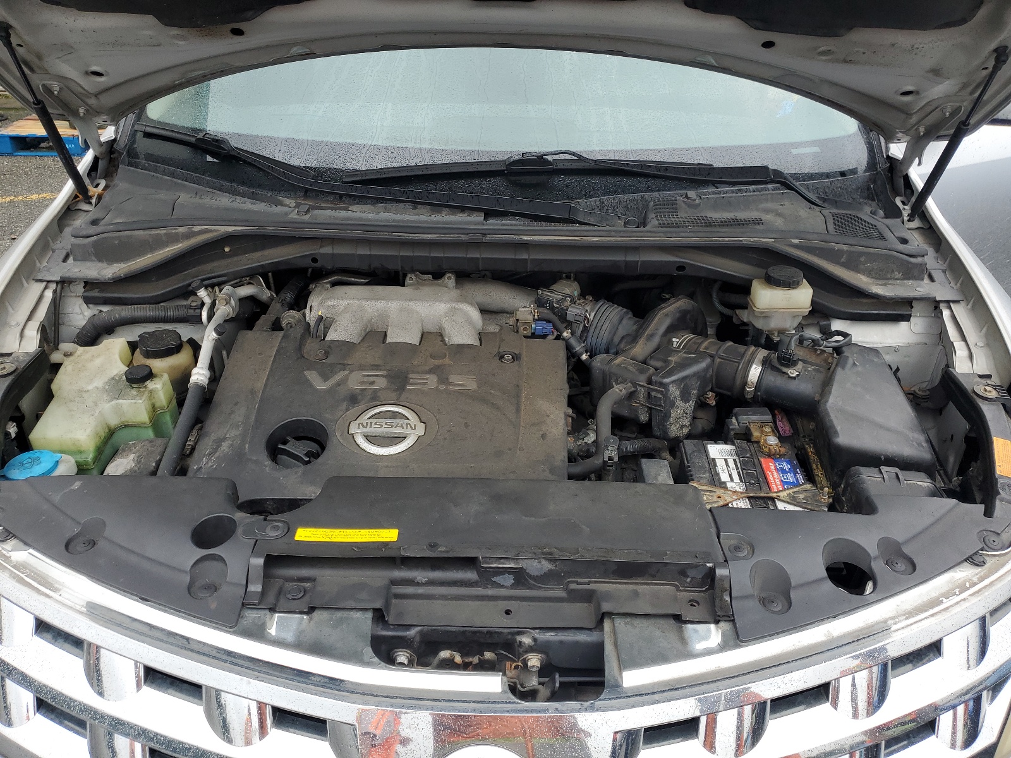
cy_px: 379
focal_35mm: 26
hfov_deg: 67.3
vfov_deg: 53.1
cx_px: 506
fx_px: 759
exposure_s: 1/149
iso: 50
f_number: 1.5
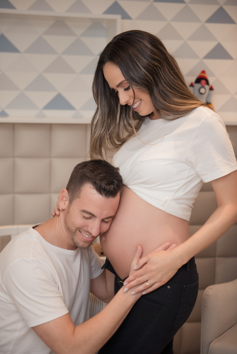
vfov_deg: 32.4
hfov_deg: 21.9
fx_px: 612
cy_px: 177
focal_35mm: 62
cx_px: 118
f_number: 2.8
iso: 320
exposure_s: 1/160
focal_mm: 62
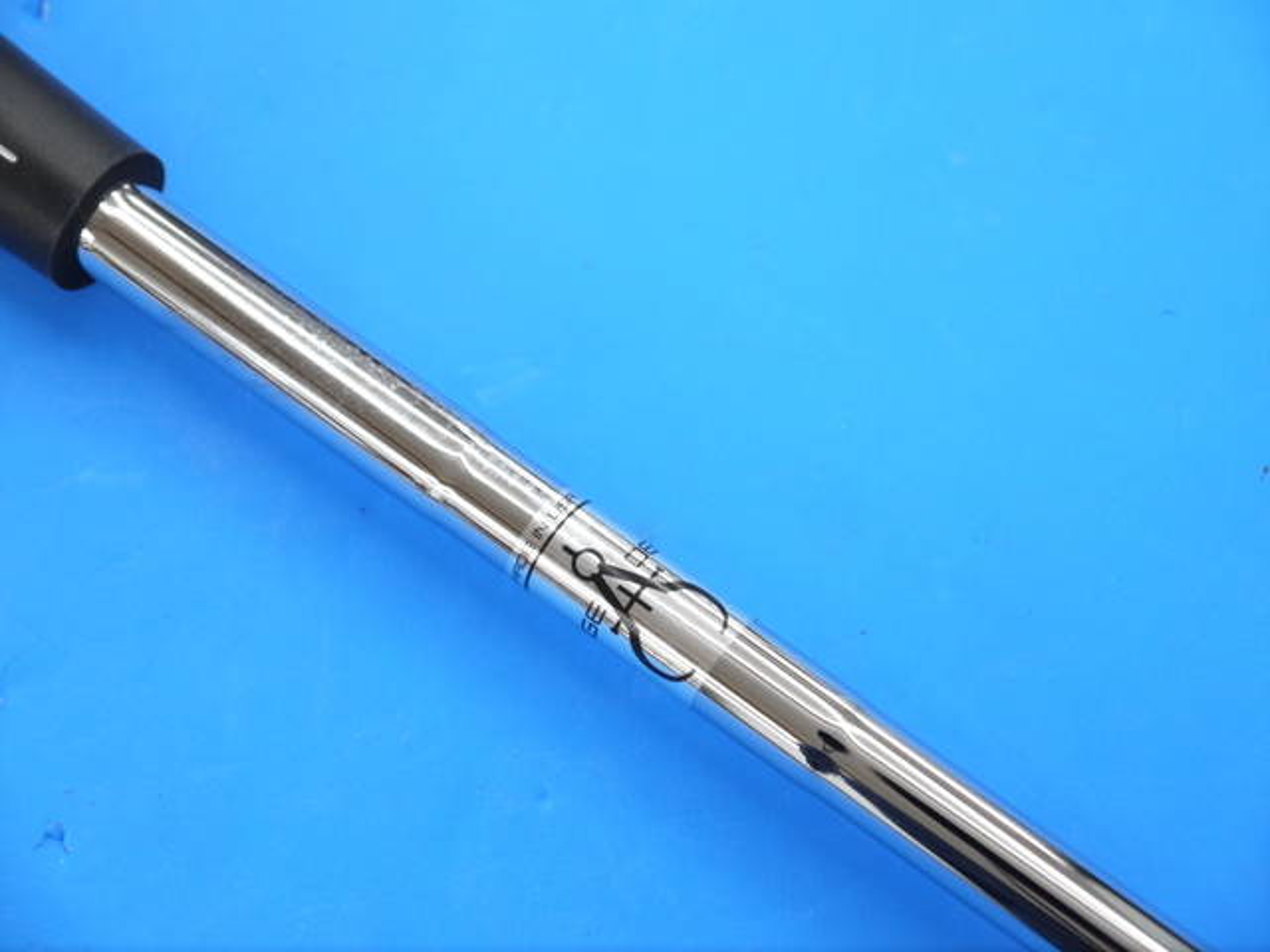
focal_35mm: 78
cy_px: 476
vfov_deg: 18.9
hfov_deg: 25.0
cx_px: 635
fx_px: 2862
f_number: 5.5
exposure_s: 1/125
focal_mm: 39
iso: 800
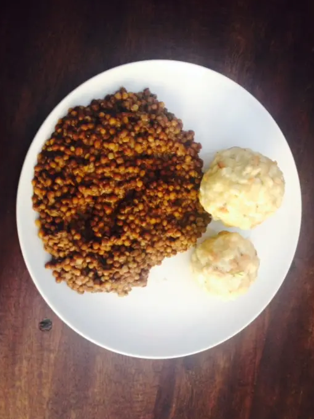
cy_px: 210
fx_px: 447
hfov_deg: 38.7
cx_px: 157
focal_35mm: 37
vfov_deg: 50.1
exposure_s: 1/20
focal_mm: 4.28
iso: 125
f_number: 2.4
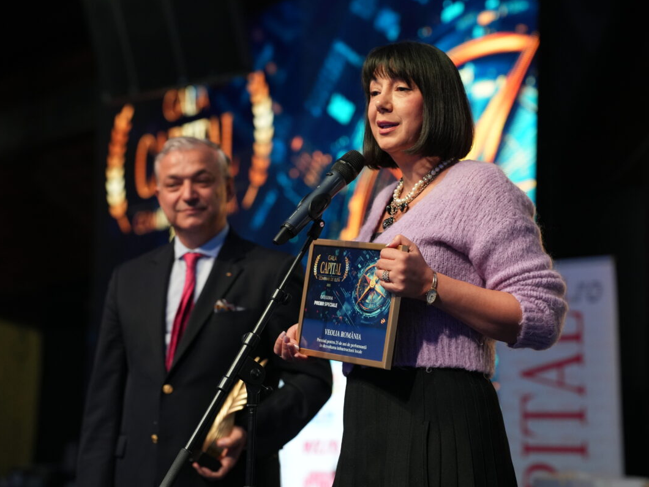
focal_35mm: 98
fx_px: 1837
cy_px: 243
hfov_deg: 20.0
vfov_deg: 15.1
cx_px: 361
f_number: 3.5
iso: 3200
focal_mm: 90
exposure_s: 1/200
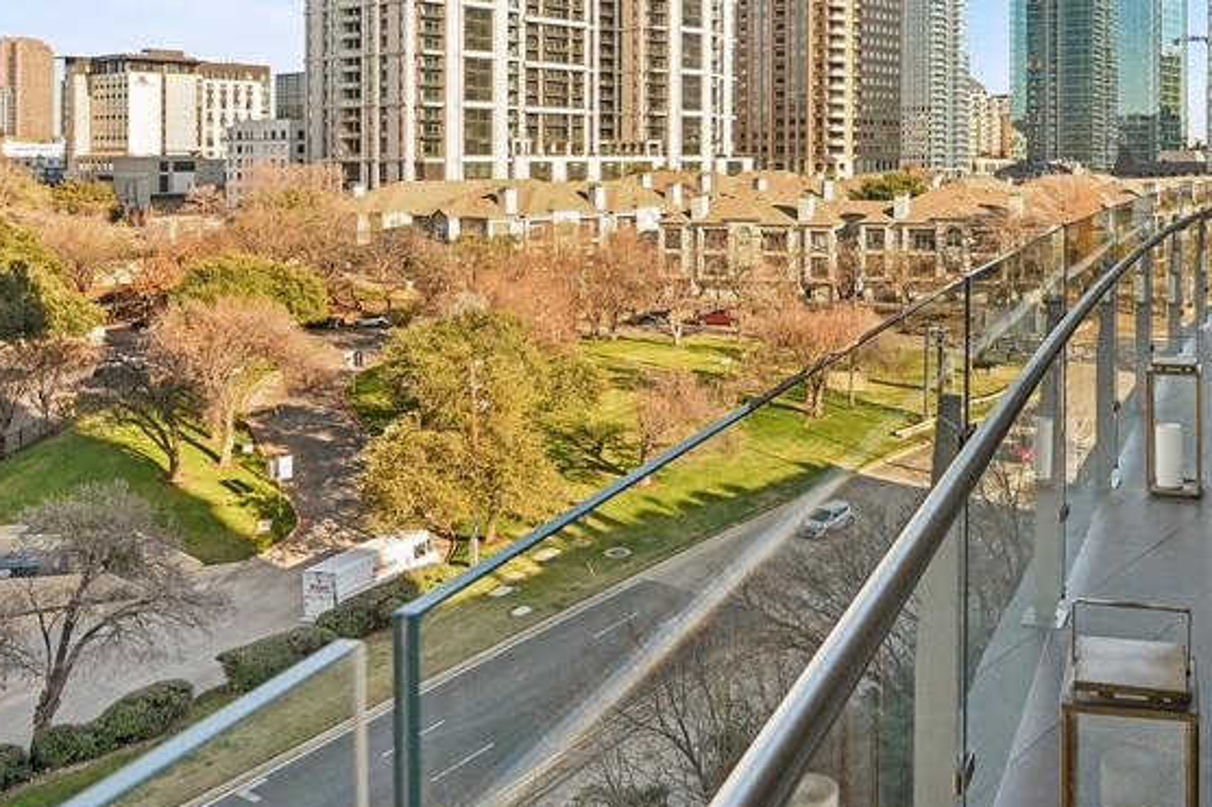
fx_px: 1178
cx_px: 916
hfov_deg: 52.0
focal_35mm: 35
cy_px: 133
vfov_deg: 36.2
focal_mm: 19
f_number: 8
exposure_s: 1/250
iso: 400
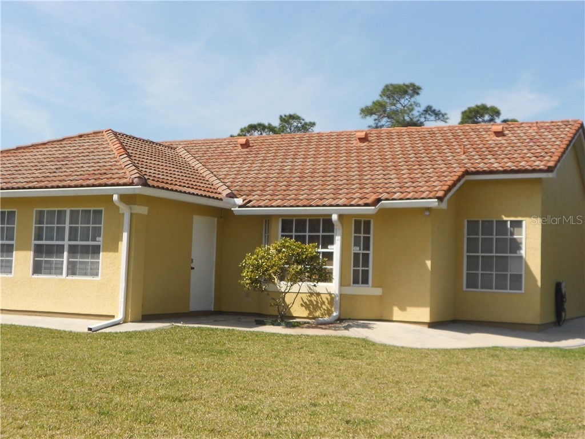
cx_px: 292
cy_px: 220
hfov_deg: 38.9
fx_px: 828
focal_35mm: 49
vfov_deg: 29.7
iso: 80
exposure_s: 1/640
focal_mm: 8.8
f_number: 4.5
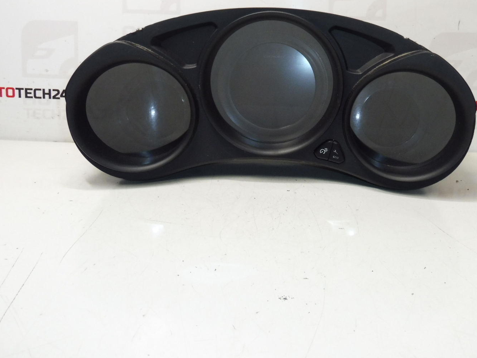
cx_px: 281
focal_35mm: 37
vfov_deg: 38.1
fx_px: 510
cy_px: 108
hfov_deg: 49.9
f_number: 3.5
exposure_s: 1/60
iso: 200
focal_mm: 4.3
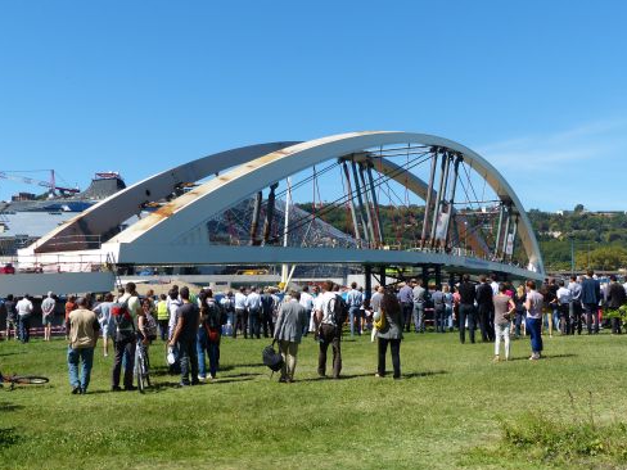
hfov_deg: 43.9
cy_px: 236
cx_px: 315
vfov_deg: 33.6
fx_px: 779
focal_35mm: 43
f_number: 4
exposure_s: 1/800
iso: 100
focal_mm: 7.6
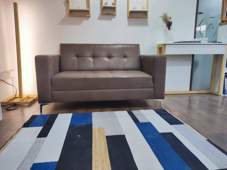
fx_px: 164
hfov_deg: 69.4
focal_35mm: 25
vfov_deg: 54.8
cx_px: 114
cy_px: 85
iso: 238
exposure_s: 1/50
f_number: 1.79
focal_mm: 4.7
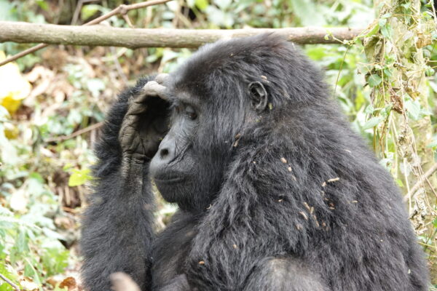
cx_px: 218
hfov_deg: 10.7
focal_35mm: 192
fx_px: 2330
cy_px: 146
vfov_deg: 7.2
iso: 800
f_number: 4
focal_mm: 70.27
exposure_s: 1/125
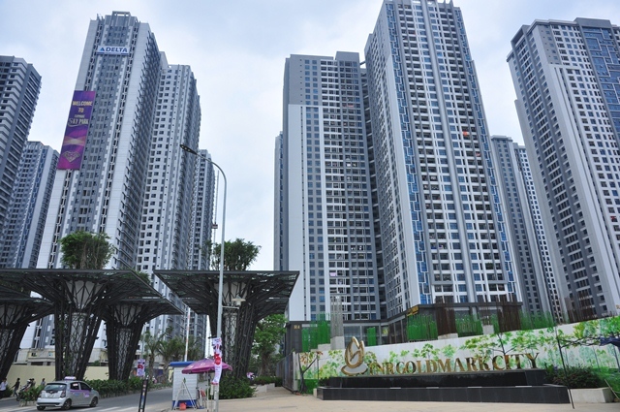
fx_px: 413
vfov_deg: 53.0
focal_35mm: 24
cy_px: 206
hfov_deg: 73.8
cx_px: 310
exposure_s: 1/200
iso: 200
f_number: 9
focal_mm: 16
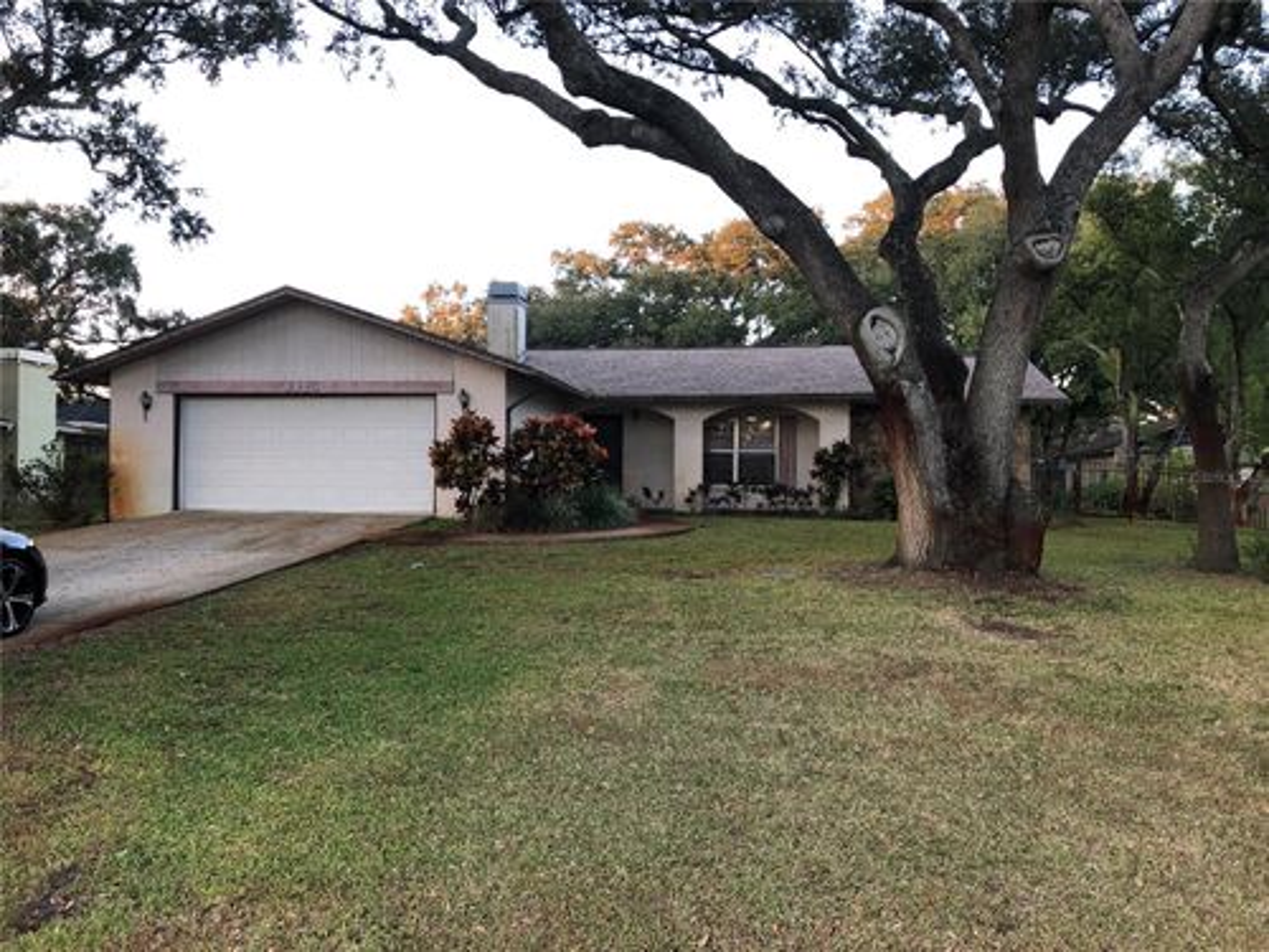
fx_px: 1026
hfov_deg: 63.4
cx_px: 634
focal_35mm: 28
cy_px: 476
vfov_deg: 49.7
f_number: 1.8
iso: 25
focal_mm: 3.99
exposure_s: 1/40
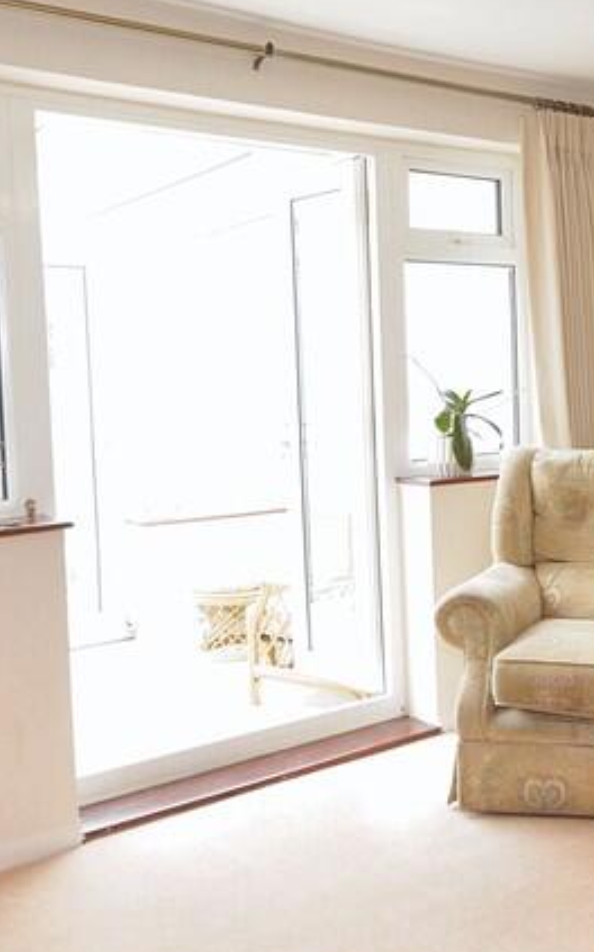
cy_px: 417
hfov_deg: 31.2
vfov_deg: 52.6
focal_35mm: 37
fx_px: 959
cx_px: 626
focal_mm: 10
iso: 1000
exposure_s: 1/60
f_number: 4
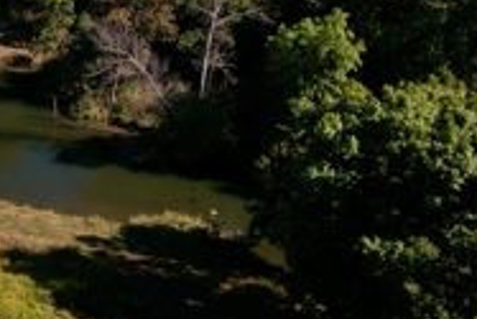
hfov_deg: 32.4
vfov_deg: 25.2
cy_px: 66
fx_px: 703
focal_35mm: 53
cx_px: -64
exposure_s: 1/60
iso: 100
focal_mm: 8.38
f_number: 2.8
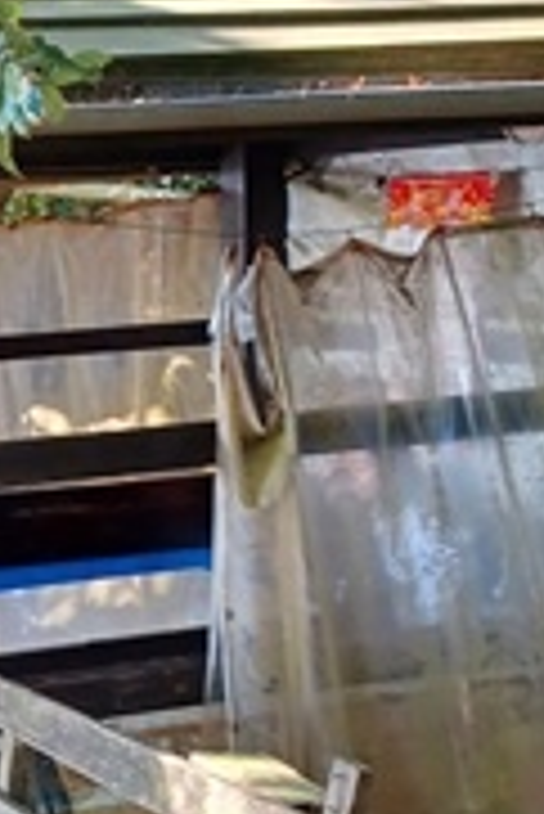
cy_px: 481
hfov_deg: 14.9
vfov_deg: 23.6
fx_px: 1945
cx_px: -238
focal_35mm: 86
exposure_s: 1/60
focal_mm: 4.6
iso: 64
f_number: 1.8
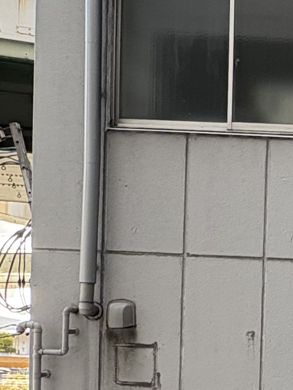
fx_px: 734
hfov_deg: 18.3
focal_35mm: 65
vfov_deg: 28.7
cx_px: 514
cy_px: 351
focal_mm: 2.22
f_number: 2.2
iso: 80
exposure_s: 1/99
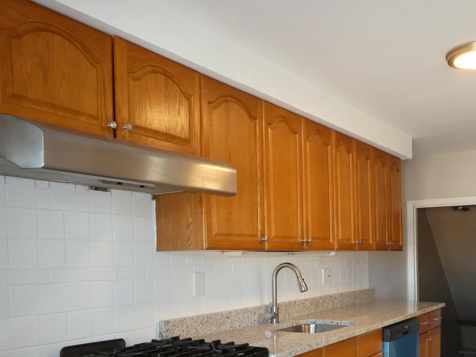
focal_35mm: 38
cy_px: 282
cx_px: 312
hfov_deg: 48.3
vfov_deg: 36.5
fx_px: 523
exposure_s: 1/50
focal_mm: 4.3
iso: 400
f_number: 3.3
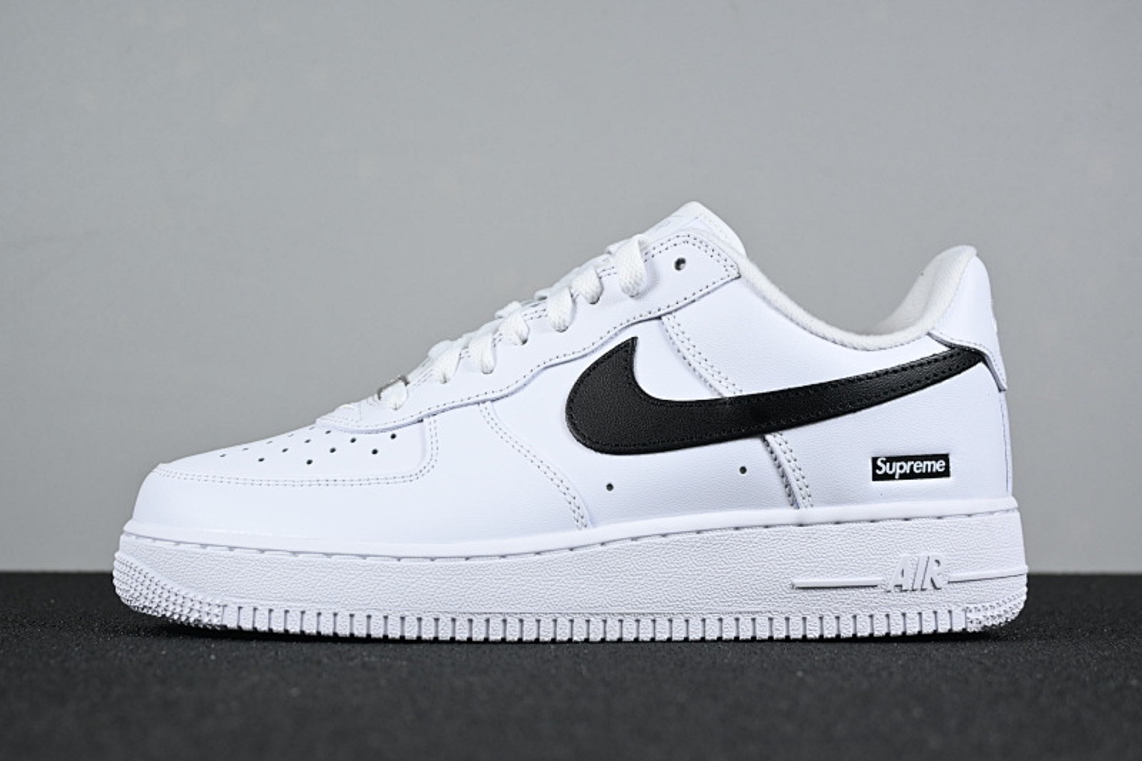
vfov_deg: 21.6
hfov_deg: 31.9
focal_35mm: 63
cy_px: 380
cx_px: 571
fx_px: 1998
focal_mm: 42
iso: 450
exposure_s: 1/125
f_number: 5.6
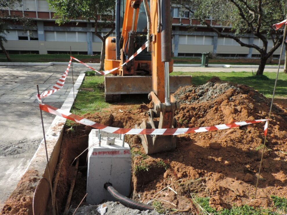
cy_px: 108
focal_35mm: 28
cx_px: 144
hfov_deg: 63.4
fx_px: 232
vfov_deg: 49.8
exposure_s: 1/640
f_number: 3.1
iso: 80
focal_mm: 4.9
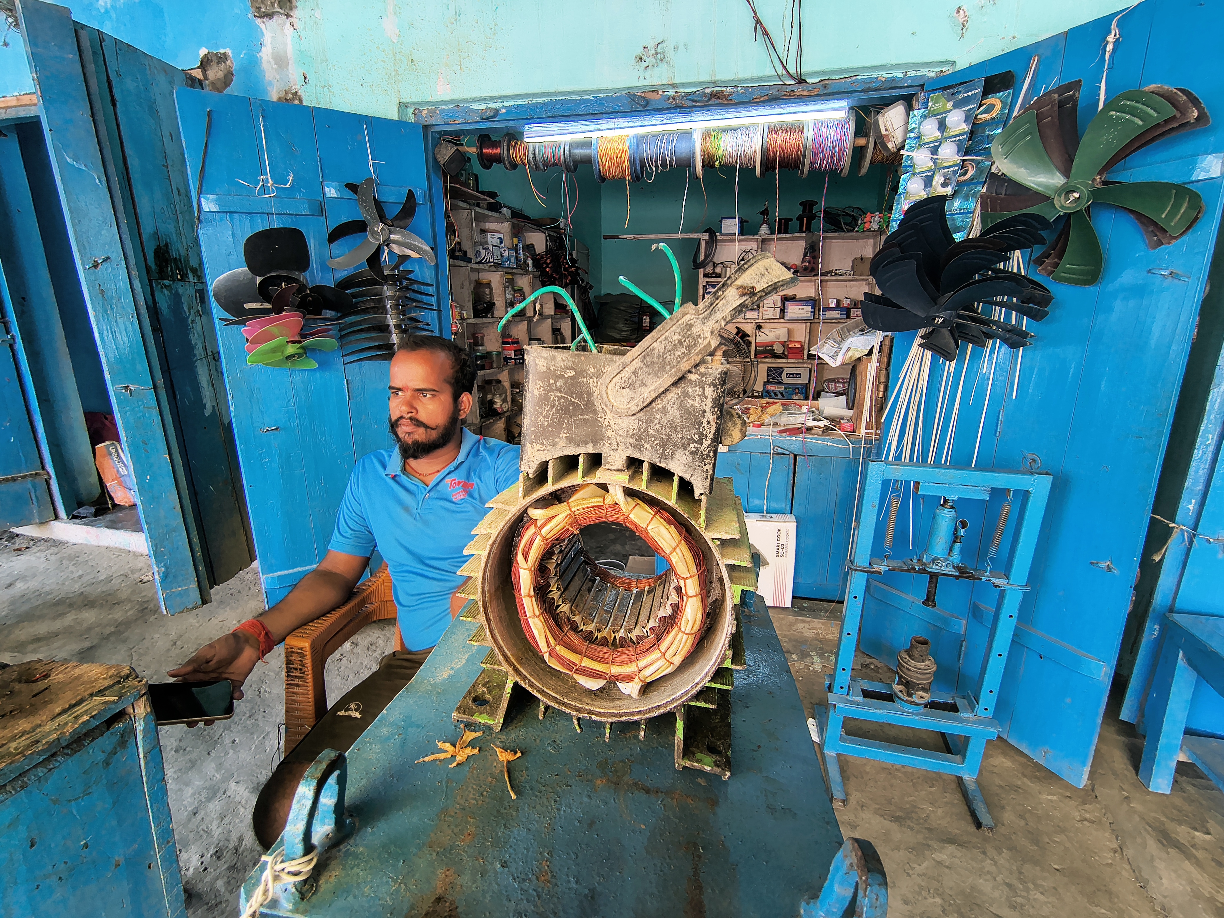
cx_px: 612
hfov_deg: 110.5
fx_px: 424
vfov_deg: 94.5
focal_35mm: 12
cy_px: 459
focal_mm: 2.13
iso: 172
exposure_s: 1/50
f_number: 2.2
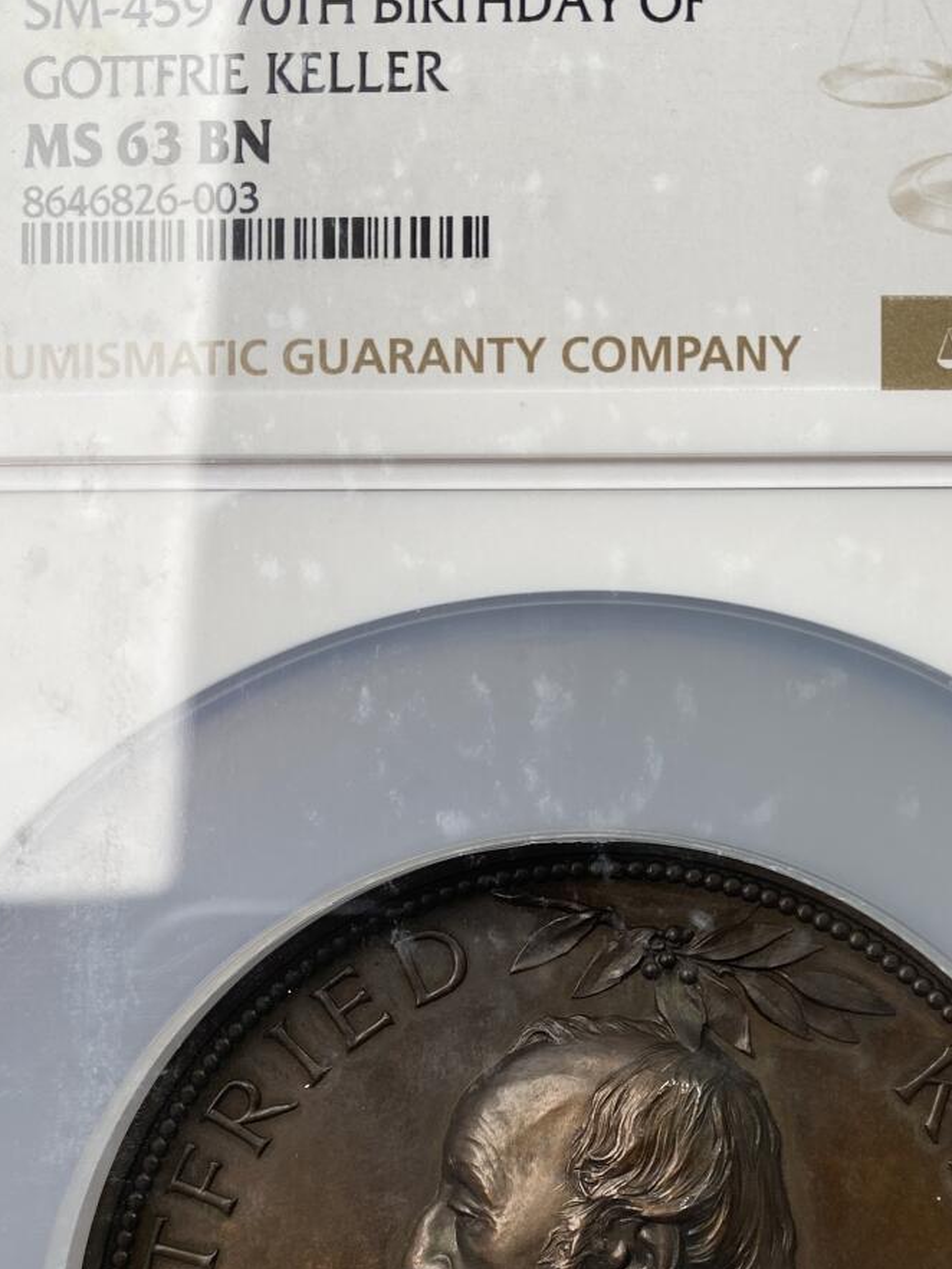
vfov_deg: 36.0
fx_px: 1869
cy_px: 1050
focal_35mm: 51
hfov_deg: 28.5
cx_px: 590
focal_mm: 4.25
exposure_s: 1/173
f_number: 1.8
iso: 32
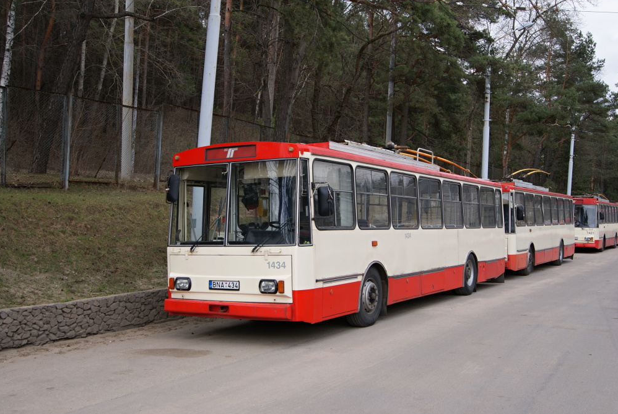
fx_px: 687
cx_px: 305
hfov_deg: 48.4
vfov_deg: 33.5
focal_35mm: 40
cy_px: 204
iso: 100
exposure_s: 1/60
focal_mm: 26
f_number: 7.1
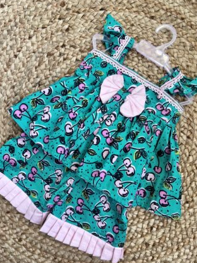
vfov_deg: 65.3
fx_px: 205
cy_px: 132
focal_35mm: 27
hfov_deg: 51.4
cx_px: 99
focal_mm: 5.1
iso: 125
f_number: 1.6
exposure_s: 1/107
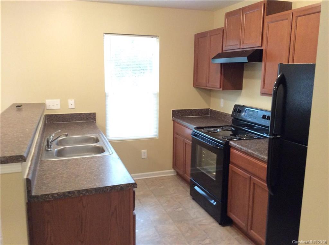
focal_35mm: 32
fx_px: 304
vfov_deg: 44.0
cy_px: 122
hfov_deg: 56.9
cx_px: 164
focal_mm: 3.3
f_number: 2.4
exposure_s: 1/24
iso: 200
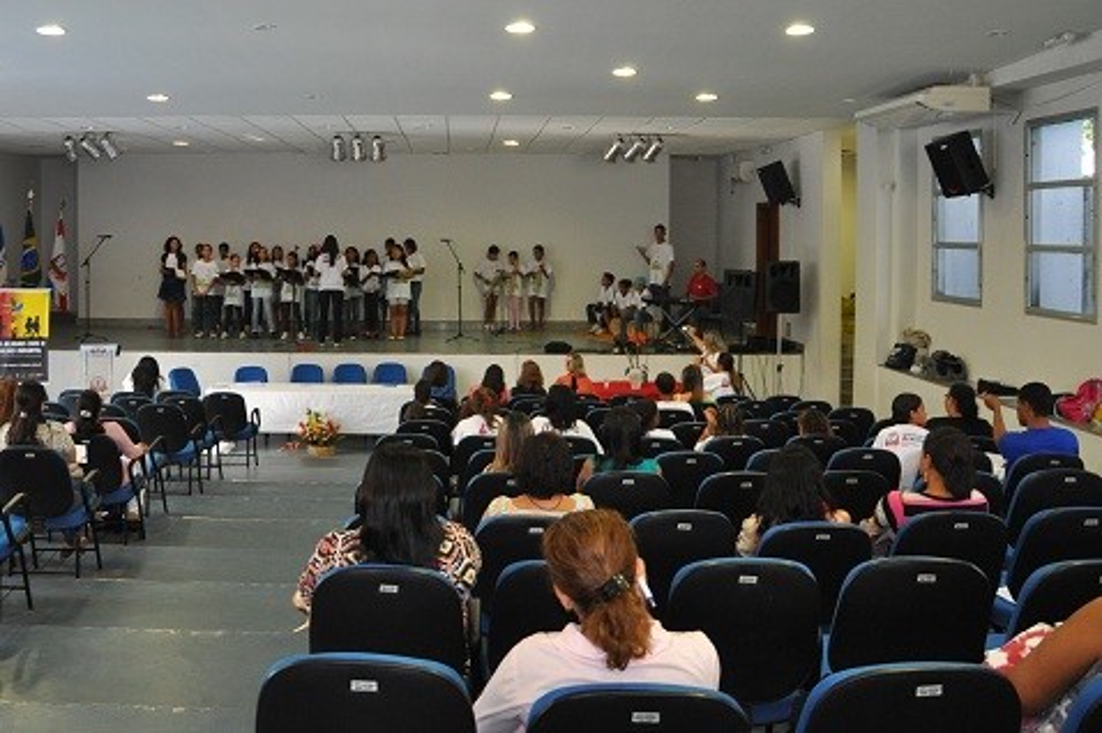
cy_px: 366
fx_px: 826
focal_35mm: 27
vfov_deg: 47.9
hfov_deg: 67.4
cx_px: 551
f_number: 4
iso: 800
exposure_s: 1/60
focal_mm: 18
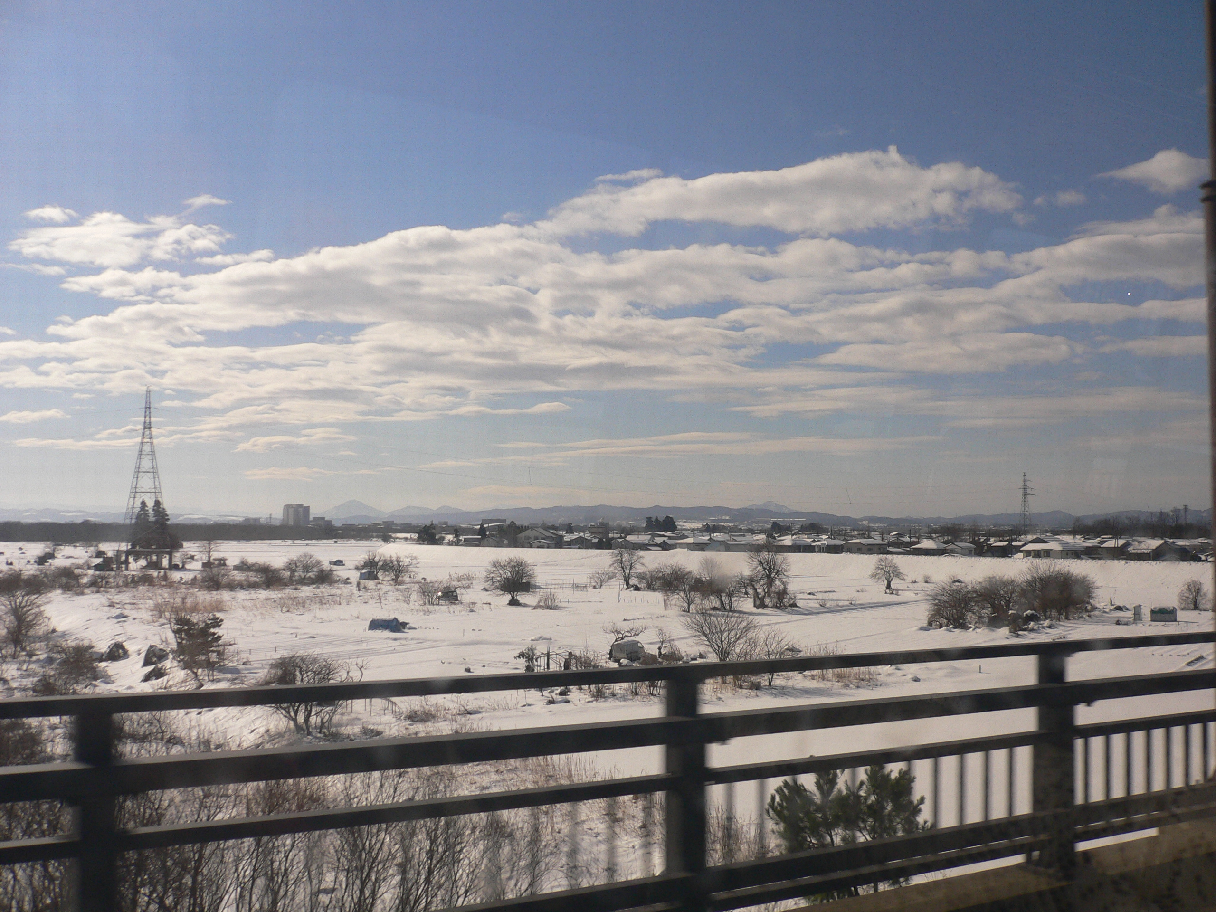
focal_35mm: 35
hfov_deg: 52.6
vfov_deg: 40.7
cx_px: 608
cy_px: 456
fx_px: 1229
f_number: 5.6
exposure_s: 1/250
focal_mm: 5.8
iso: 80
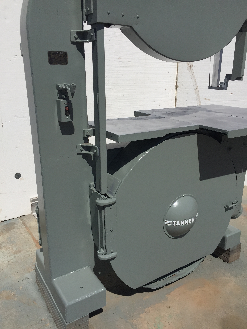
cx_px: 124
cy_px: 164
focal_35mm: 29
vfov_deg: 61.7
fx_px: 276
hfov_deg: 48.2
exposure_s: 1/7937
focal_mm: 4.15
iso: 32
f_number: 2.2
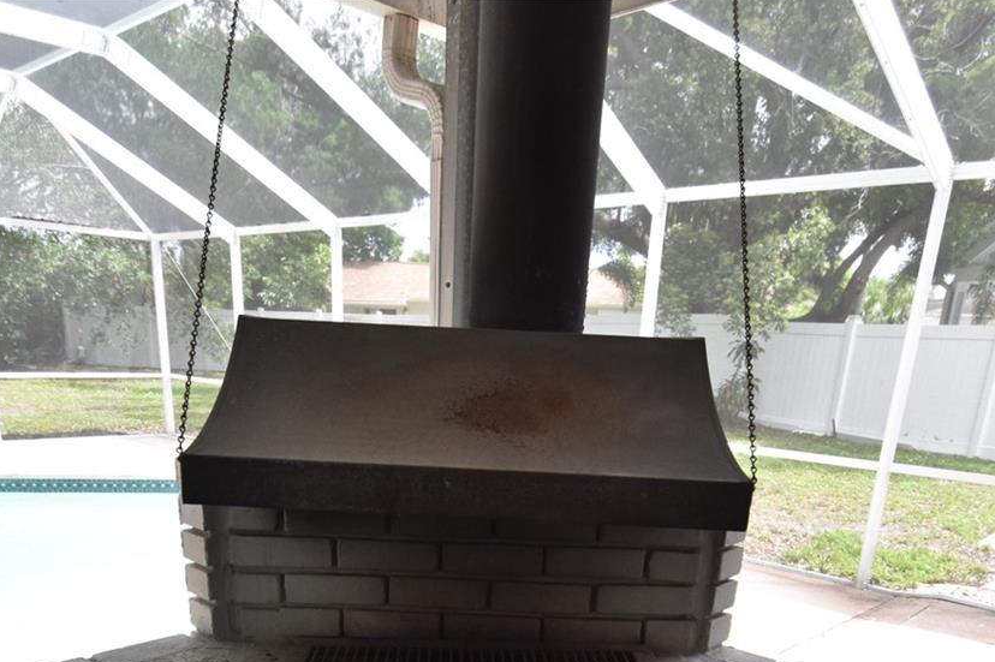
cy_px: 636
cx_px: 477
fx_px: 801
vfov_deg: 40.3
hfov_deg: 63.7
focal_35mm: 29
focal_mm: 10
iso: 800
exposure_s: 1/750
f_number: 3.5
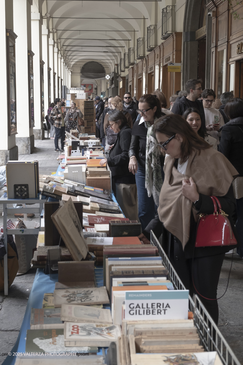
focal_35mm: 39
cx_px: 122
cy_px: 182
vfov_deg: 49.6
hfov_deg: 34.2
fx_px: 395
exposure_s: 1/125
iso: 640
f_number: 5.6
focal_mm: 26
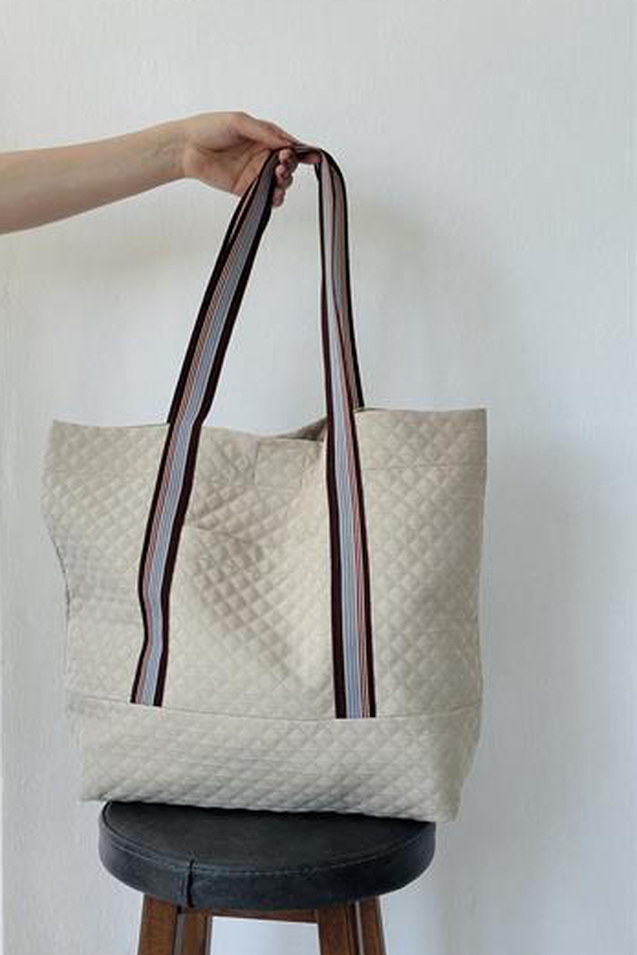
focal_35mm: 51
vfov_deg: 38.9
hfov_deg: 26.5
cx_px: 273
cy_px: 475
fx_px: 1354
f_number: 1.78
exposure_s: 1/516
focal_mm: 6.86
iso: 80
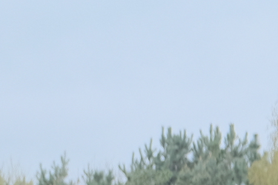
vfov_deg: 5.4
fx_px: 1892
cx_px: -466
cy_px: 450
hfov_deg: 7.6
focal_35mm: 245
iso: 160
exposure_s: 1/210
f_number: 4
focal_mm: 30.2
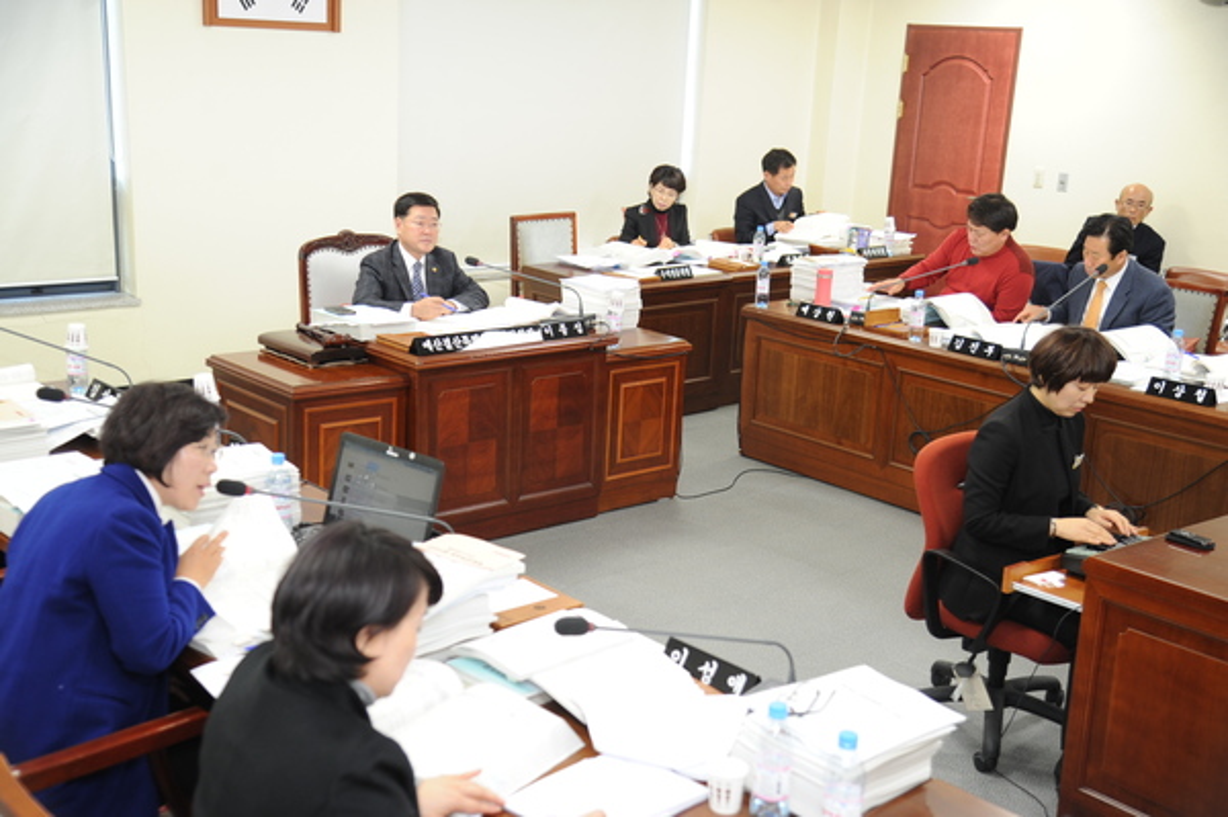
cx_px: 614
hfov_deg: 42.8
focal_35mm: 46
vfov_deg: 29.2
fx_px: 1568
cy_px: 408
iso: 800
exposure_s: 1/100
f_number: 4
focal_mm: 46
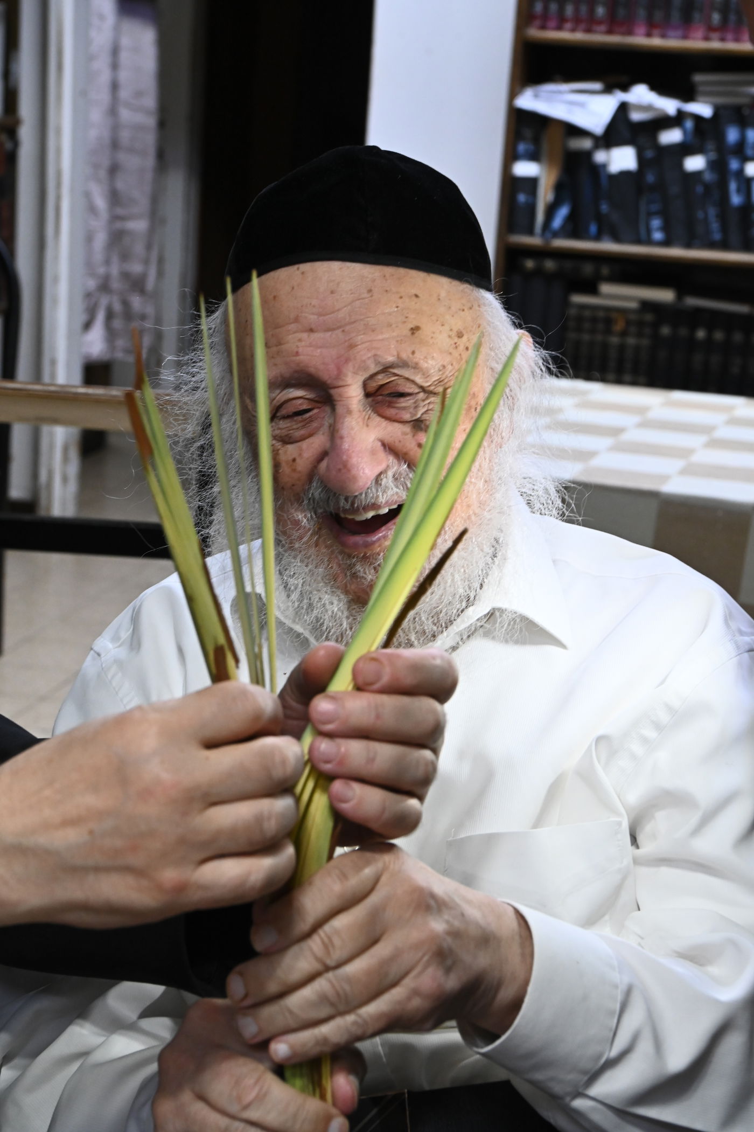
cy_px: 566
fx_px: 2200
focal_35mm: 70
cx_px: 377
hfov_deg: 19.5
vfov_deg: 28.8
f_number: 10
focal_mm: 70
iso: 3200
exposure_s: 1/100
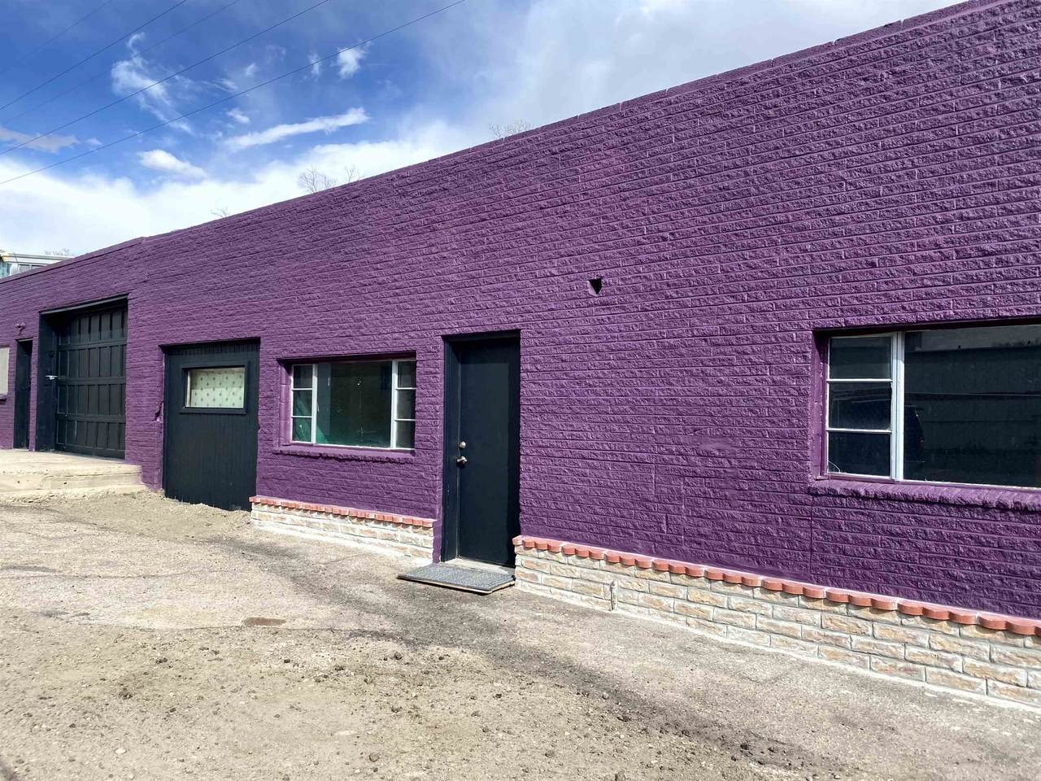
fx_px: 782
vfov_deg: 53.1
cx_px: 520
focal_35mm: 26
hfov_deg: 67.3
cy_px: 390
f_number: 1.8
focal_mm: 4.25
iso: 32
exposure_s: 1/1754
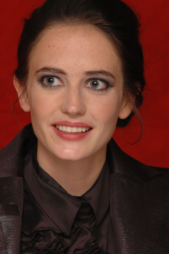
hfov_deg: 5.9
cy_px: 127
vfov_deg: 8.9
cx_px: 84
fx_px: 1640
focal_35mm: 232
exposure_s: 1/1000
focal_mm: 155
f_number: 9
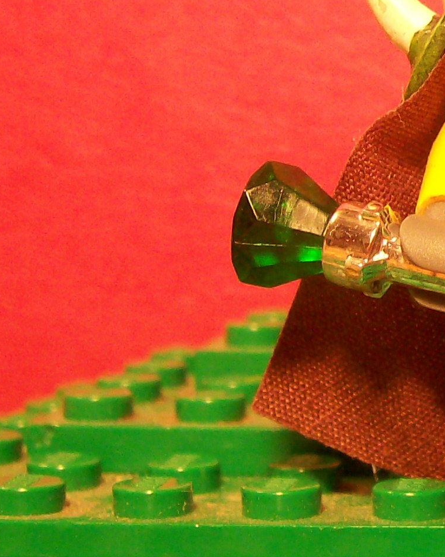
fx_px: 1827
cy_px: 65
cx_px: 634
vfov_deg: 17.1
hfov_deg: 13.2
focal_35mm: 111
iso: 160
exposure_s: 1/18.5
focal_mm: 5.8
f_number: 2.8
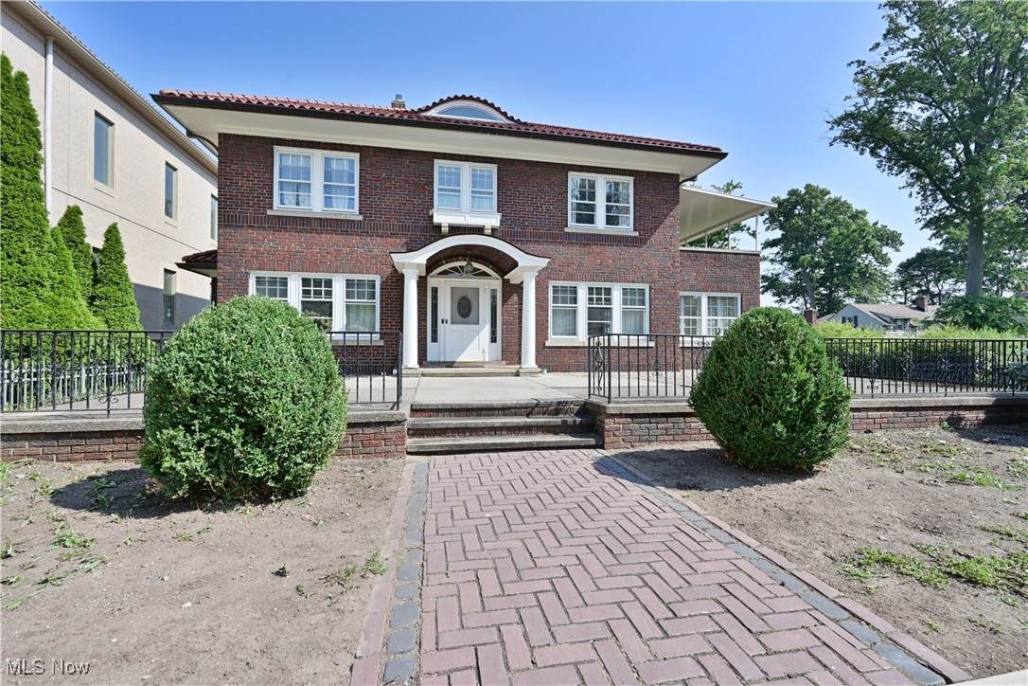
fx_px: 443
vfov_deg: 75.5
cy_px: 343
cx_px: 514
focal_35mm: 16
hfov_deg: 98.5
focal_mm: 15.5
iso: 320
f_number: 9
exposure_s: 1/320
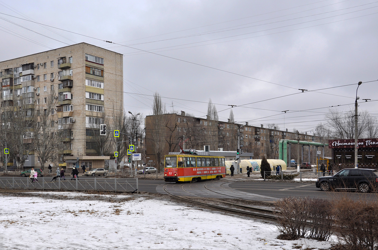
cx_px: 189
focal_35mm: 38
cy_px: 125
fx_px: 393
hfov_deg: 51.4
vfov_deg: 35.3
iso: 200
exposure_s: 1/500
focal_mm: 25
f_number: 8
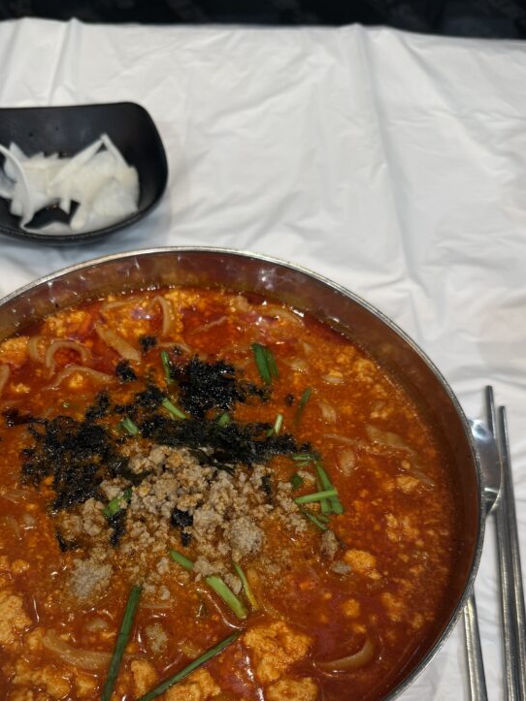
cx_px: 201
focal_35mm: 34
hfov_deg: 41.5
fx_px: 689
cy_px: 484
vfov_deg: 52.6
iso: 125
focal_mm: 6.76
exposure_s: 1/60
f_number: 1.78
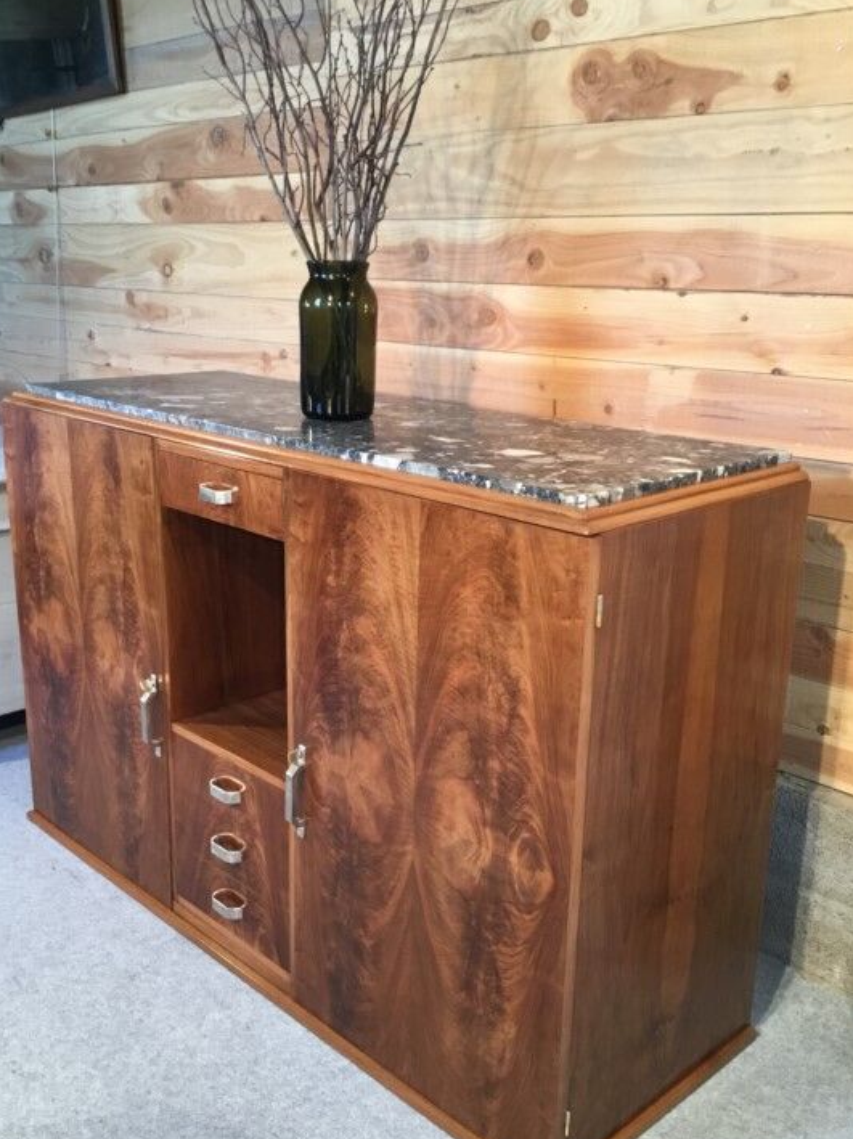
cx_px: 403
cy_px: 591
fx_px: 1151
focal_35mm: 35
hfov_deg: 40.7
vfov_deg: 52.6
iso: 160
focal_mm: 3.3
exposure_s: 1/33
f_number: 2.4
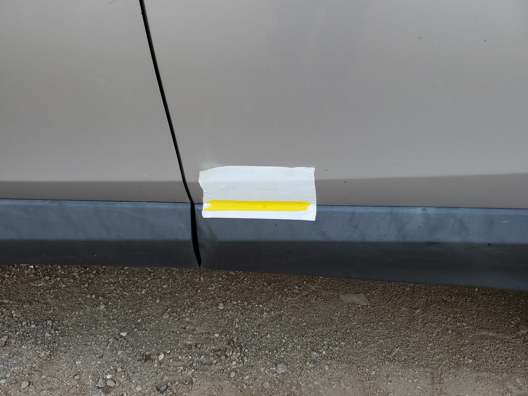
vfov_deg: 53.1
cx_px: 264
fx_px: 397
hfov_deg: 67.3
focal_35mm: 26
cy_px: 198
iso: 50
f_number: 1.5
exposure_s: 1/196
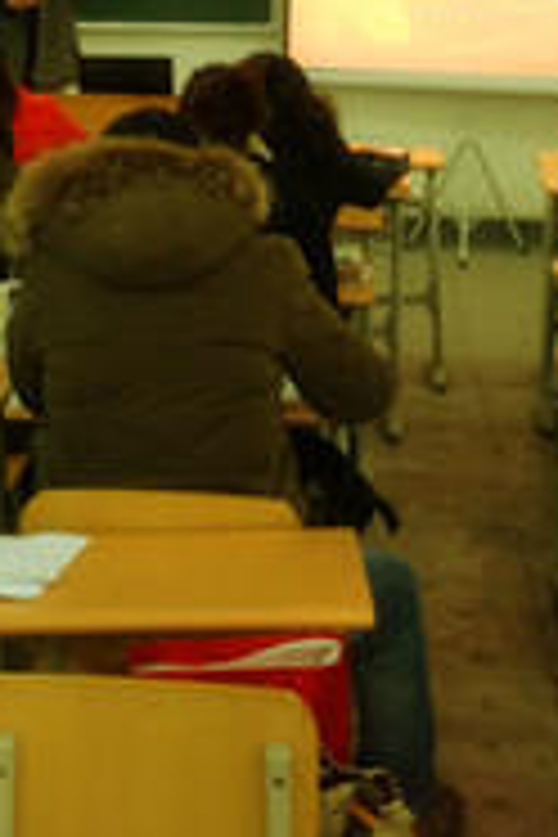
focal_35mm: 98
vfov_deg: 20.5
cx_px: 130
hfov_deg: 13.9
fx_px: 2278
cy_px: 146
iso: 80
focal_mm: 4.28
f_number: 2.4
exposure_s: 1/20
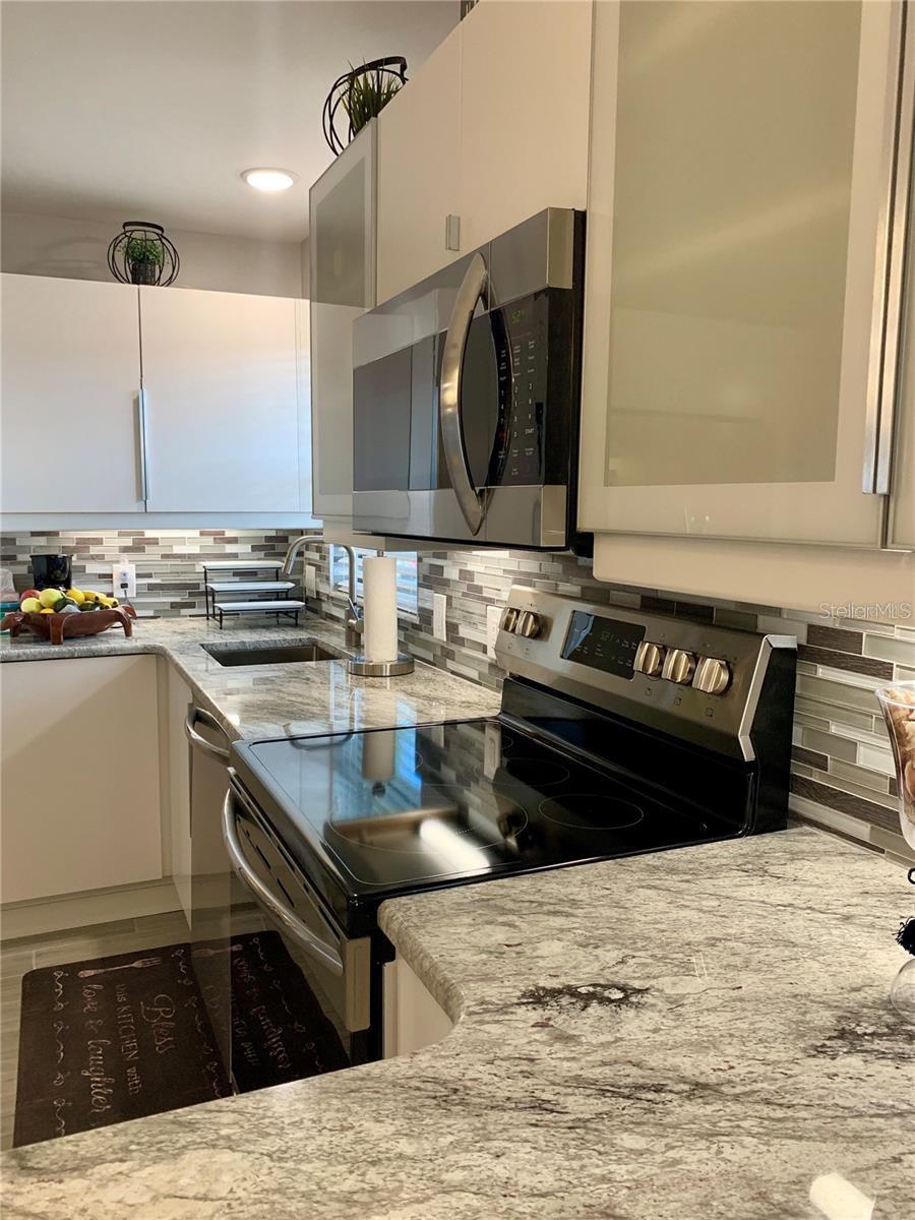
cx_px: 458
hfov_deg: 53.1
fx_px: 916
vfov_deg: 67.3
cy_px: 610
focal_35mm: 26
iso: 100
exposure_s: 1/120
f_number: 1.8
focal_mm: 4.25
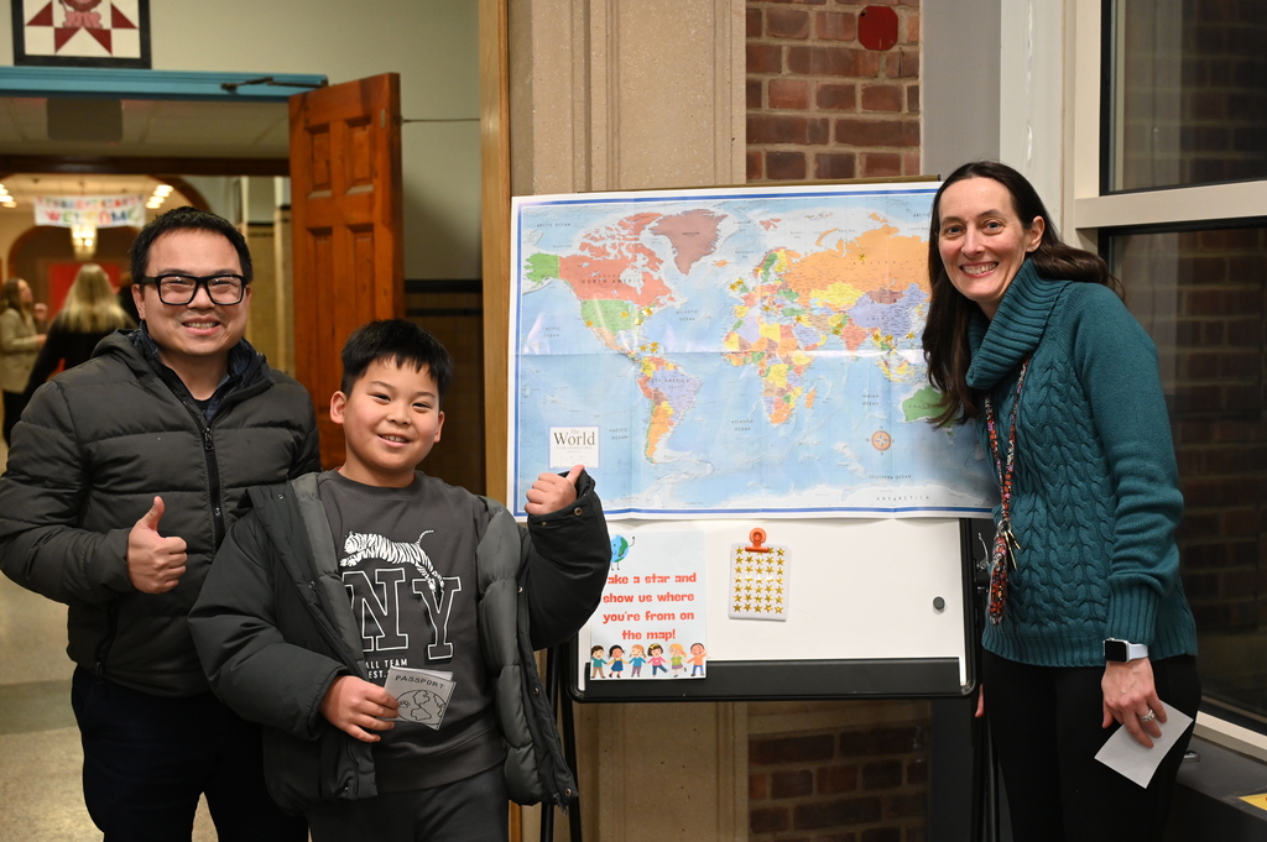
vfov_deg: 29.8
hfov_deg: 43.6
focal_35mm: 45
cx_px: 634
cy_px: 421
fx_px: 1582
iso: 2800
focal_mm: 45
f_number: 4
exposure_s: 1/125
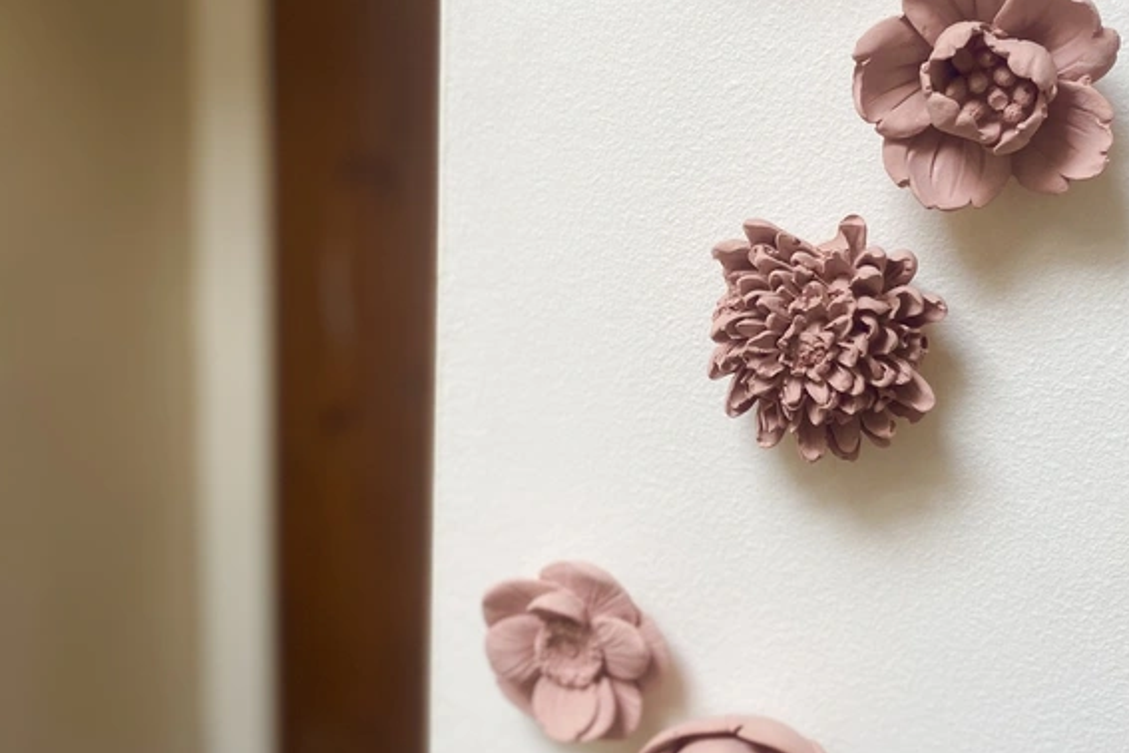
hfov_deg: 46.4
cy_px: 205
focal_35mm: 42
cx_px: 585
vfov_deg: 31.4
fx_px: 1317
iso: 100
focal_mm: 4.25
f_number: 1.8
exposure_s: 1/121
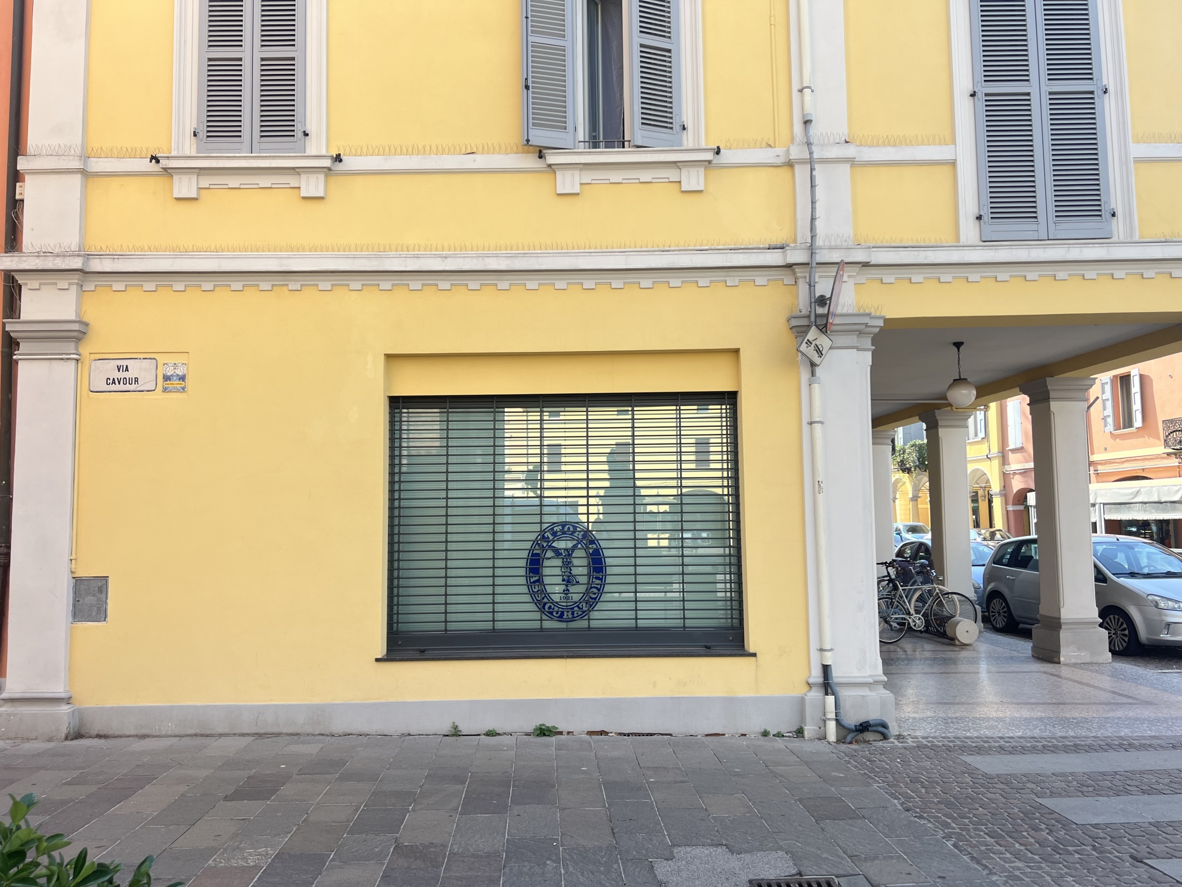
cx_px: 591
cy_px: 444
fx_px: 888
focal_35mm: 26
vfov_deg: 53.1
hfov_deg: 67.3
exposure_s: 1/558
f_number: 1.5
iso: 50
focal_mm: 5.7
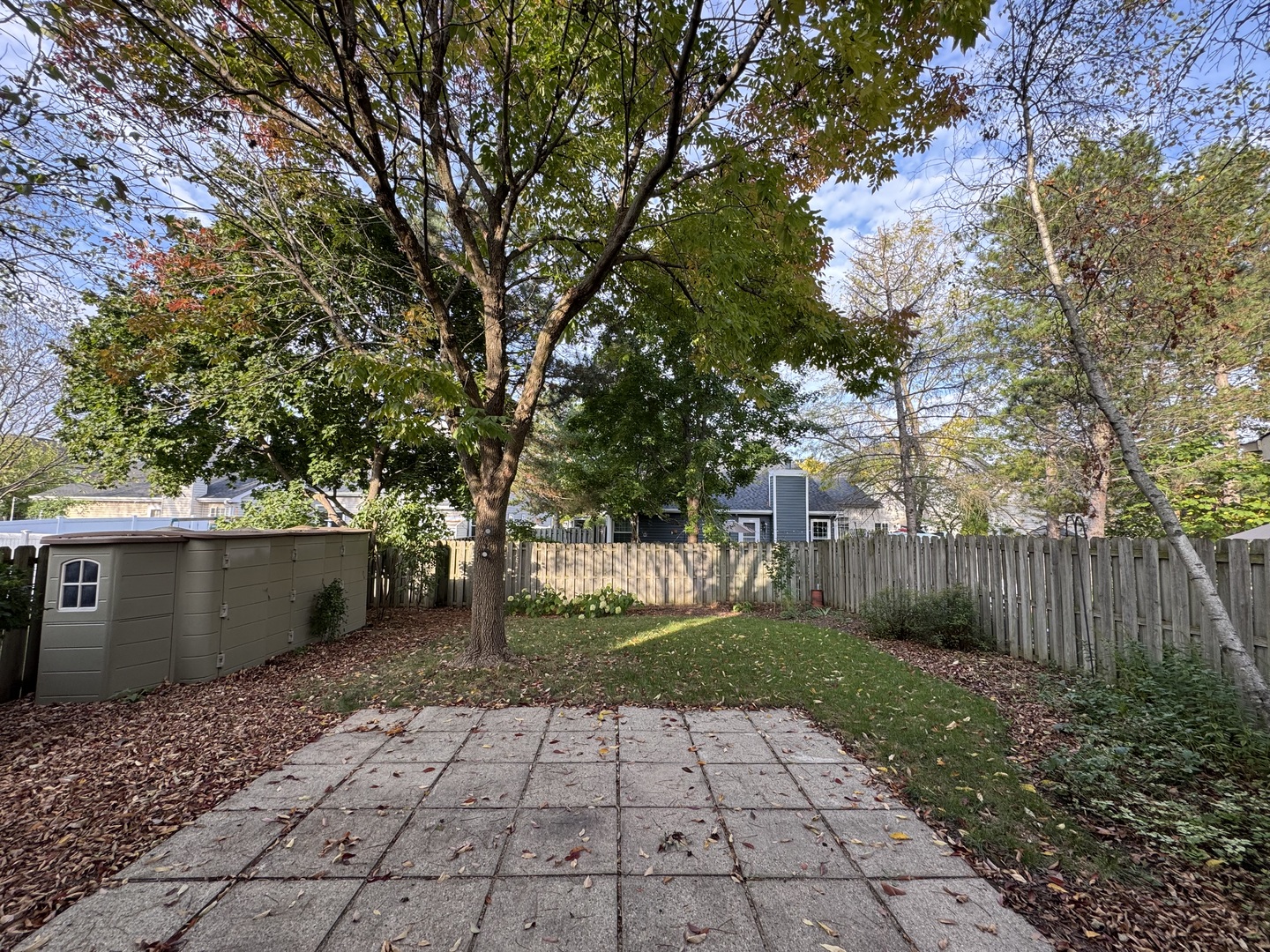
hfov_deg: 102.1
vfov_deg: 85.7
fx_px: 514
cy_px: 476
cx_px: 635
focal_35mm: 14
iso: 40
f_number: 2.2
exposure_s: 1/135
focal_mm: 2.22
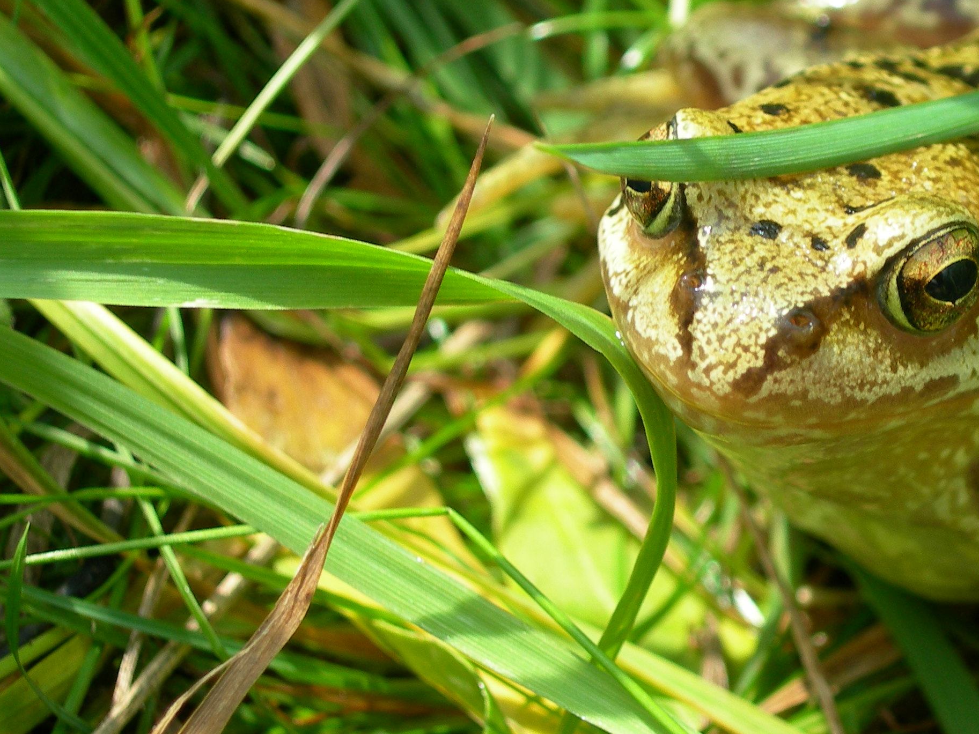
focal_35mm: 138
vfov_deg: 10.7
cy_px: 357
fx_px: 3903
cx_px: 812
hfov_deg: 14.2
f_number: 4
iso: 50
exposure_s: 1/184
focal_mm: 17
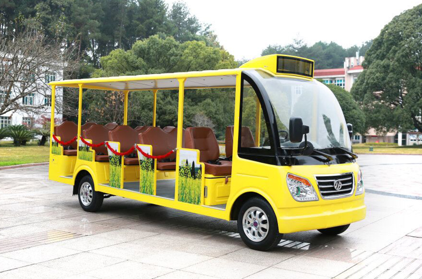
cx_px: 211
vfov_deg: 25.6
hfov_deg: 37.9
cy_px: 140
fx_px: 614
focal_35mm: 52
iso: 100
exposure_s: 1/160
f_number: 8
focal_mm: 35
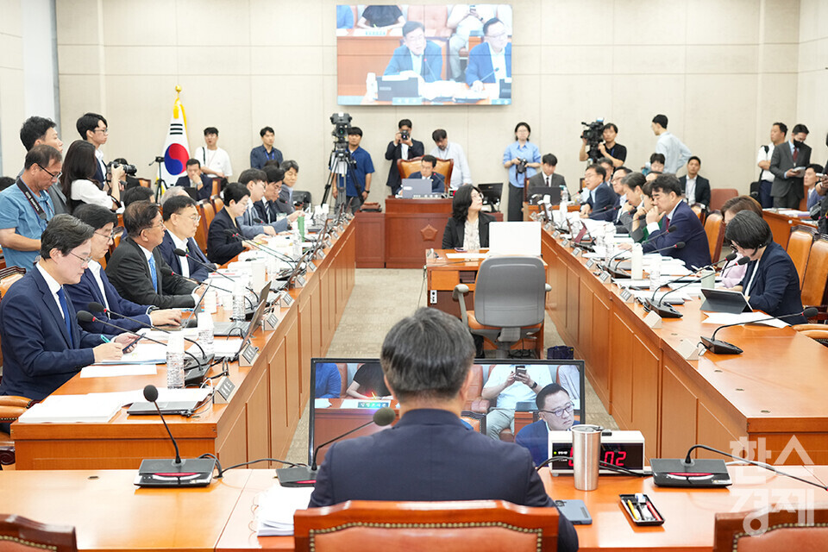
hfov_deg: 38.2
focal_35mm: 52
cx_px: 414
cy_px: 276
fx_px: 1196
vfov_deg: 26.0
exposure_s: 1/160
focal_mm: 52
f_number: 4.5
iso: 2500
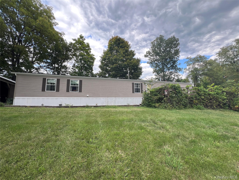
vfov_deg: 89.9
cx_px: 120
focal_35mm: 13
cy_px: 90
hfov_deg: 106.2
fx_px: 90
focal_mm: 1.57
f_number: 1.8
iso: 32
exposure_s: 1/200
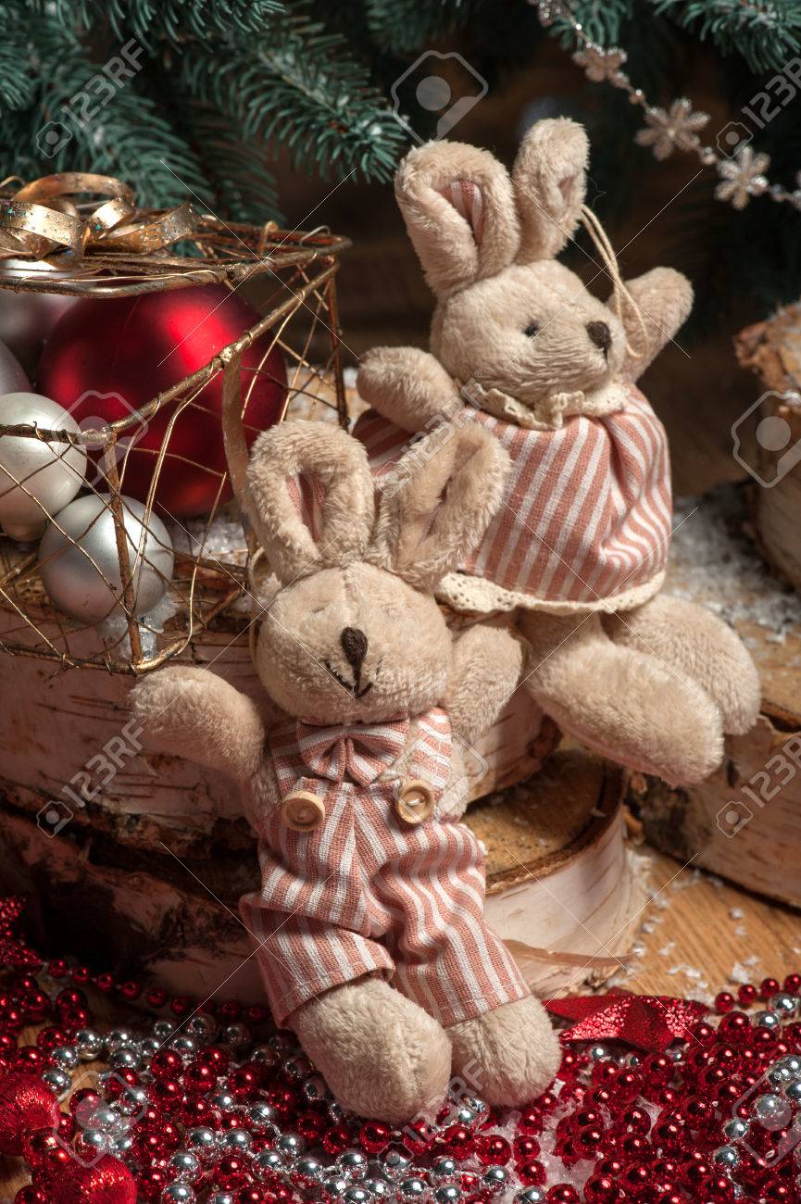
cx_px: 400
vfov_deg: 19.5
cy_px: 602
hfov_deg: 13.0
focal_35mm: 105
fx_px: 3509
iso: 160
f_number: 16
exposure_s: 1/200
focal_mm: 105
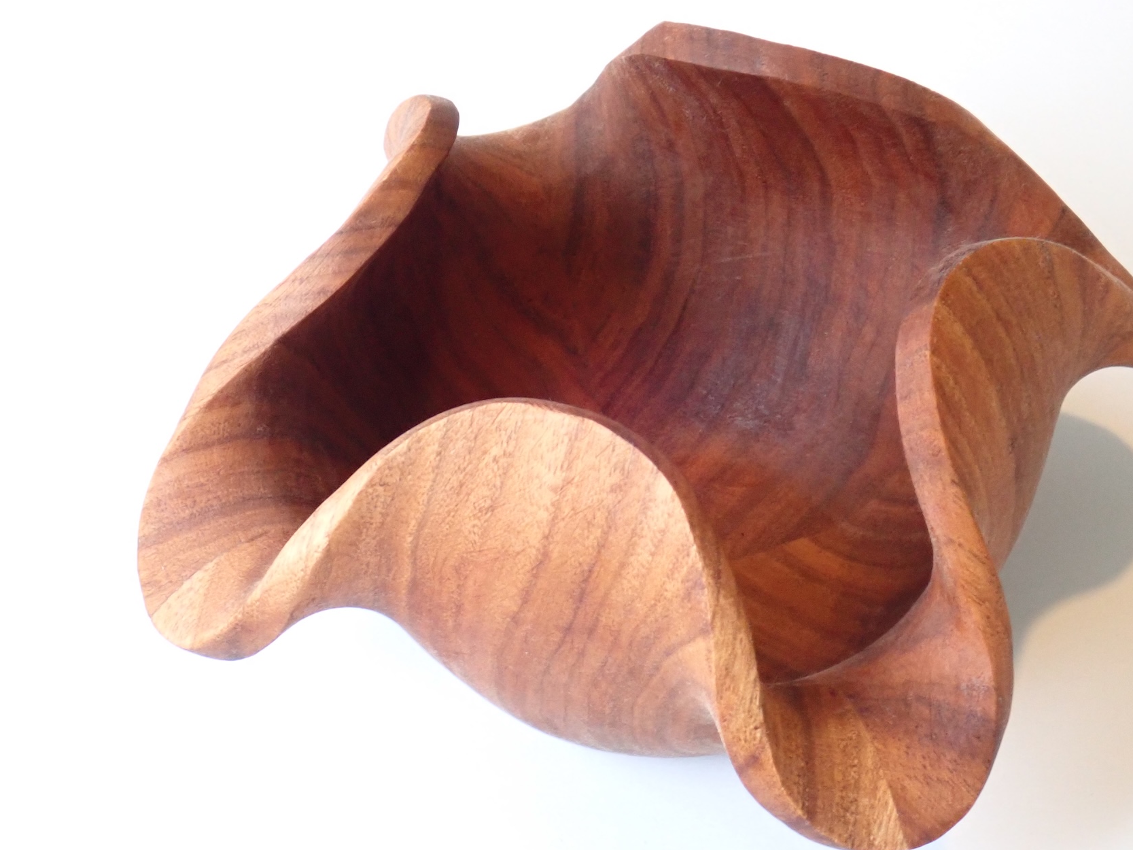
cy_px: 453
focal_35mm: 120
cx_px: 640
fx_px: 3927
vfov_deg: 12.3
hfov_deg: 16.4
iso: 800
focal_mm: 18
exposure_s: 1/40
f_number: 4.9
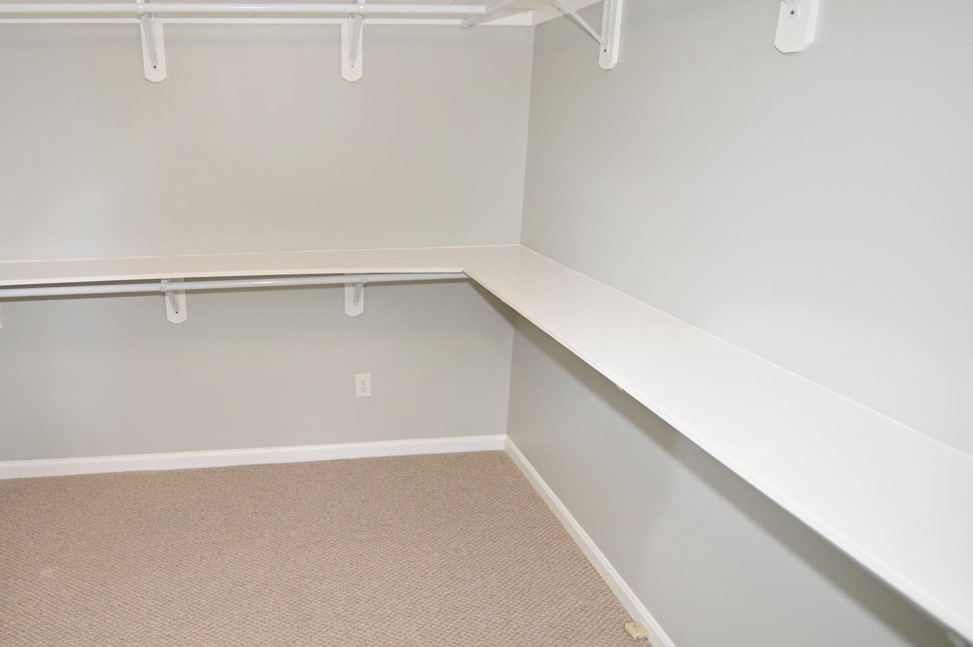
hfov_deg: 74.1
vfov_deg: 55.0
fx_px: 621
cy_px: 312
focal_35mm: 23
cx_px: 335
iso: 100
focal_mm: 16
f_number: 2.8
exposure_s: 1/125
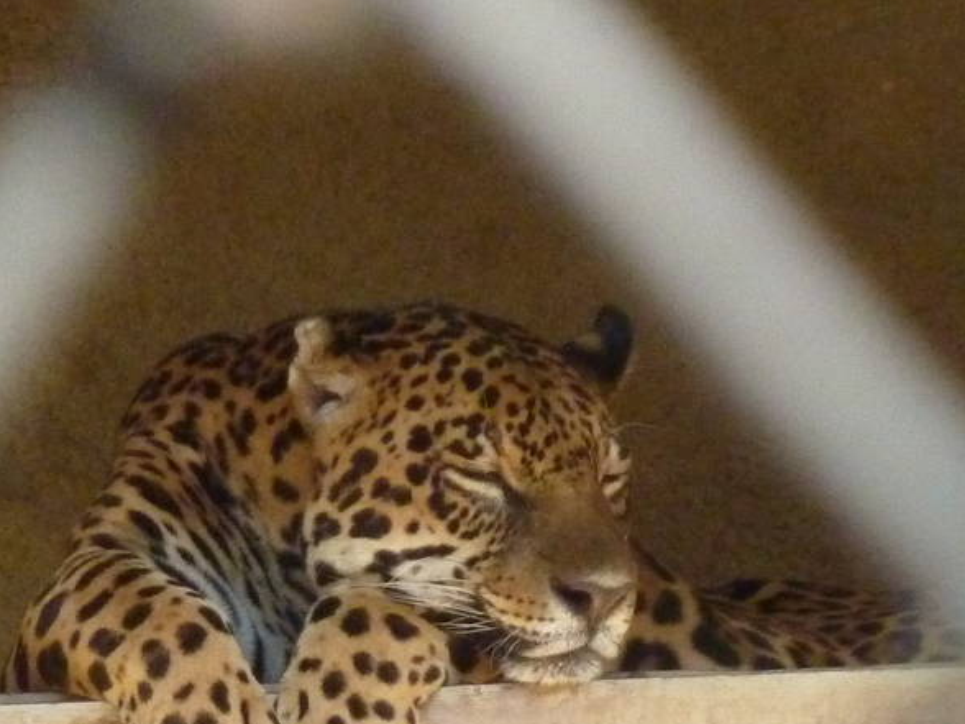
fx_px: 22776
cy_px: 880
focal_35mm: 817
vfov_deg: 1.8
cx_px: 233
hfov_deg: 2.4
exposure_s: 1/250
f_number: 4.9
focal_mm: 49.2
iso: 640
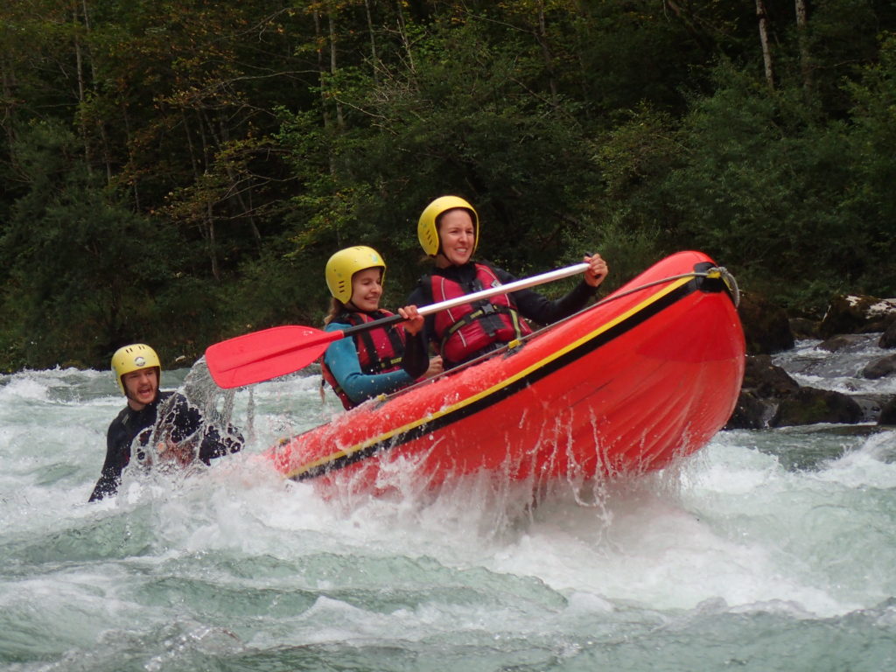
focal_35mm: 100
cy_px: 336
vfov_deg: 14.8
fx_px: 2588
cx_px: 448
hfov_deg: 19.6
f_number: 4.9
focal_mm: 18
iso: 250
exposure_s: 1/500
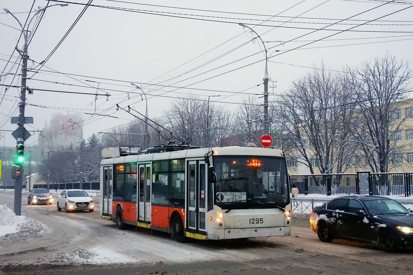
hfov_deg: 45.4
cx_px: 206
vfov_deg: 31.2
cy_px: 138
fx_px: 493
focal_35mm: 43
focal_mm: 16.01
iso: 2500
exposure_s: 1/500
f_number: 3.2
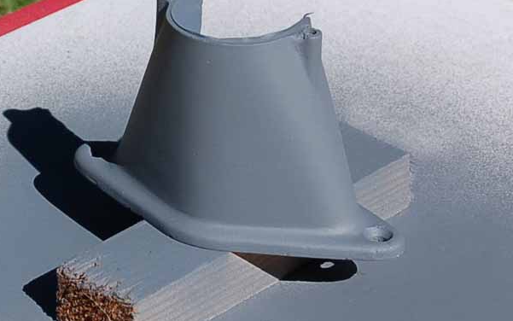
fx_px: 1379
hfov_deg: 21.1
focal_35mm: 99
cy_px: 158
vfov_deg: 13.3
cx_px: 227
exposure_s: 1/400
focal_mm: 55
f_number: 10
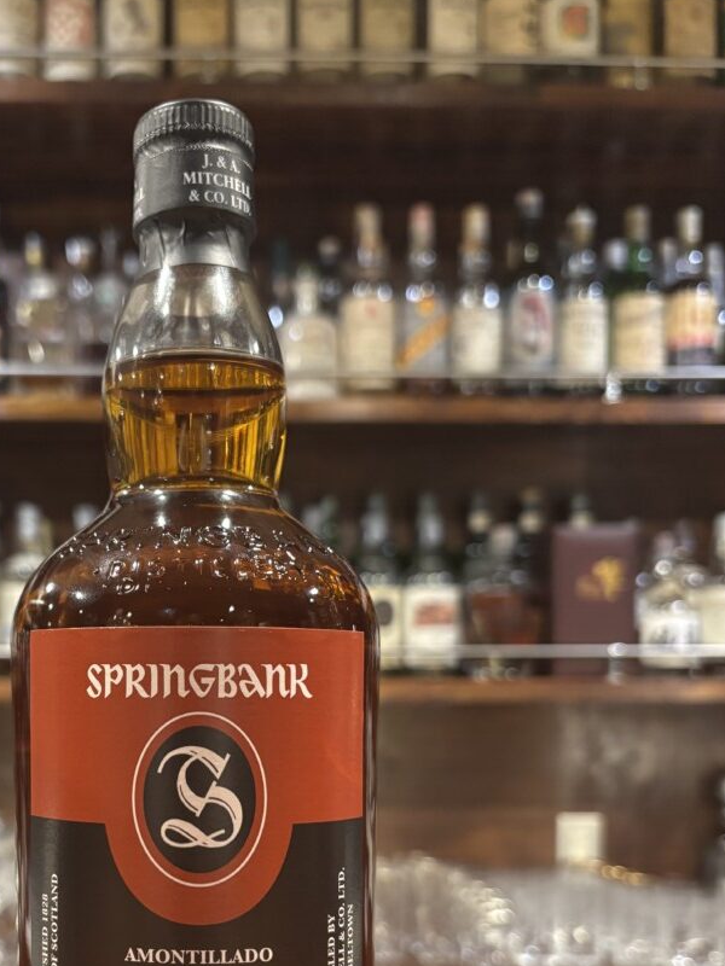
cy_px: 681
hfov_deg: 36.0
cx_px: 185
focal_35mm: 39
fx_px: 1089
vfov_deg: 46.7
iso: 640
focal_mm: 5.96
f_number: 1.6
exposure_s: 1/40
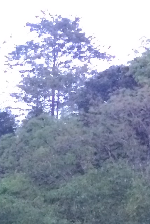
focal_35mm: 152
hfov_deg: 7.4
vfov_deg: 13.3
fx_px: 950
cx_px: -371
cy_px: 221
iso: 320
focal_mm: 4.15
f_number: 2.2
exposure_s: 1/33
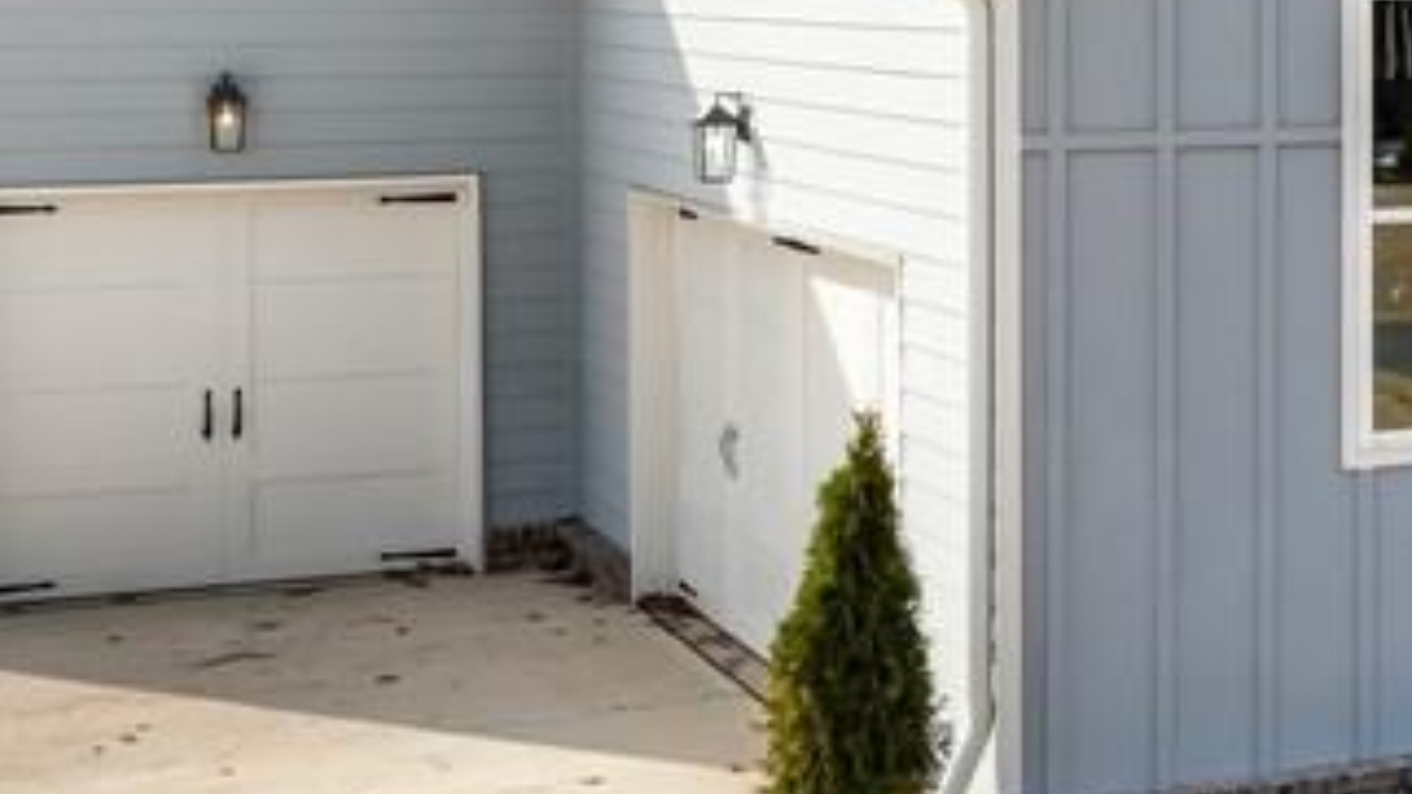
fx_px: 3107
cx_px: 1820
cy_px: 7
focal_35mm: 83
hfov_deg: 22.9
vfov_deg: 14.3
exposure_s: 1/120
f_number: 8
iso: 100
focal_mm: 12.29
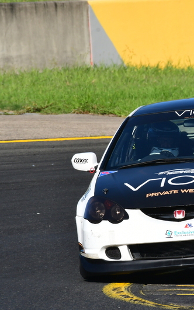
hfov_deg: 1.4
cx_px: 223
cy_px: 155
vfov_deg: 2.2
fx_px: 8186
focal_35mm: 968
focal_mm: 420
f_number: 13
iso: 500
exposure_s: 1/640
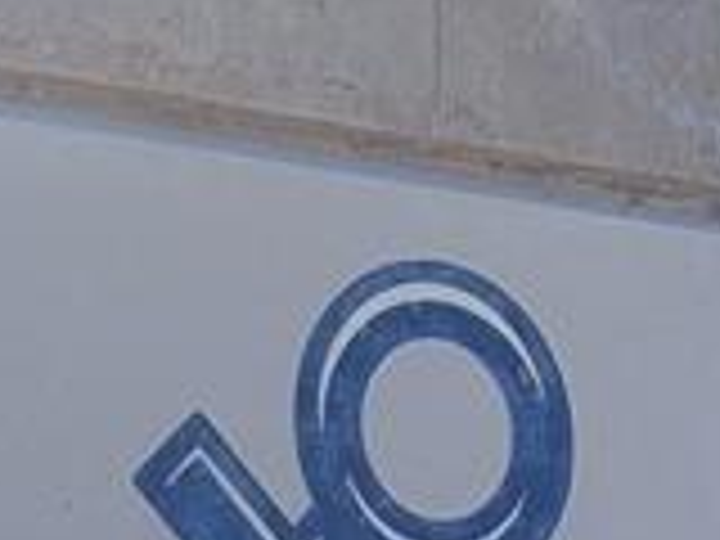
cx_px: -180
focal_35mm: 166
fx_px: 3453
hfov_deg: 11.6
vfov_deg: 8.8
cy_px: 774
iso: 40
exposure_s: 1/1571
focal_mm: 5.4
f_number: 1.8
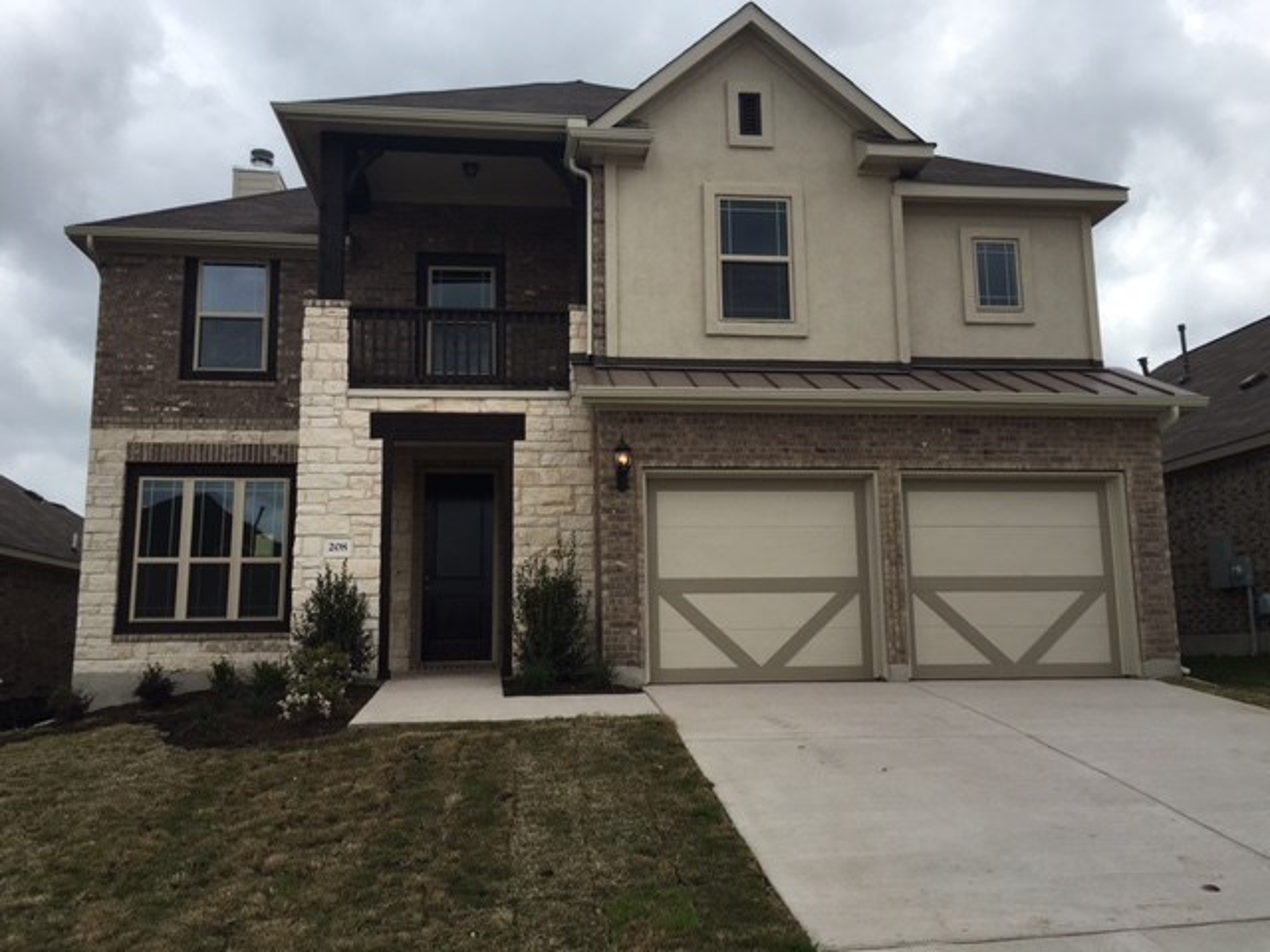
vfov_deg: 48.2
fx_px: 1064
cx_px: 635
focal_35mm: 29
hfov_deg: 61.7
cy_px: 476
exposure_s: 1/1451
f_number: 2.2
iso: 25
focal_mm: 4.15
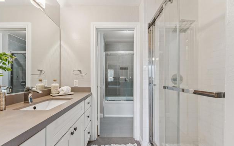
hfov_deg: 101.4
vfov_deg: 74.7
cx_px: 115
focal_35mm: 15
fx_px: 96
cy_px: 79
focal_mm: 14
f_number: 8
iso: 125
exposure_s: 1/3.33
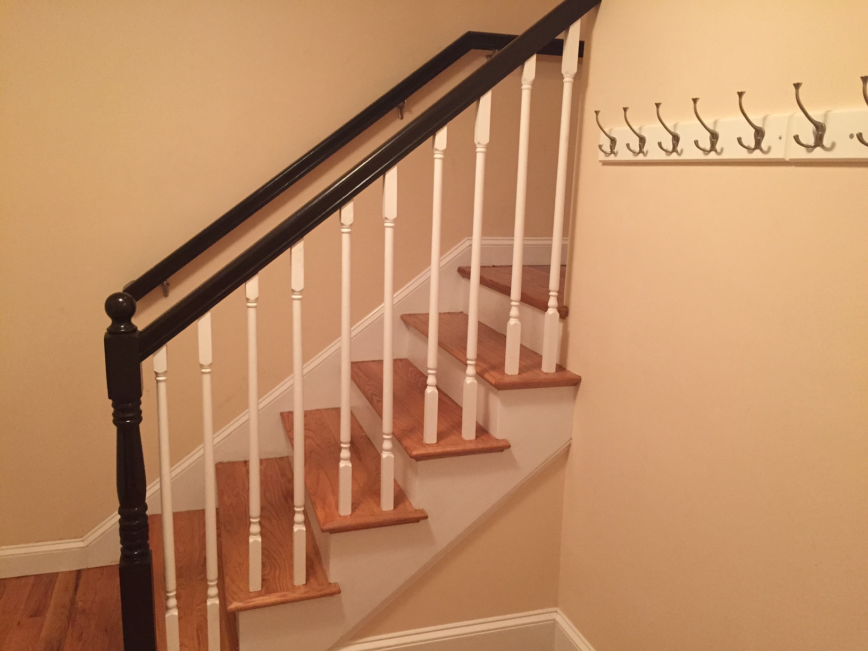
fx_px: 727
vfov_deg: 48.2
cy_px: 326
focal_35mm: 29
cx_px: 434
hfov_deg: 61.7
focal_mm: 4.15
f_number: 2.2
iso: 200
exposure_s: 1/30
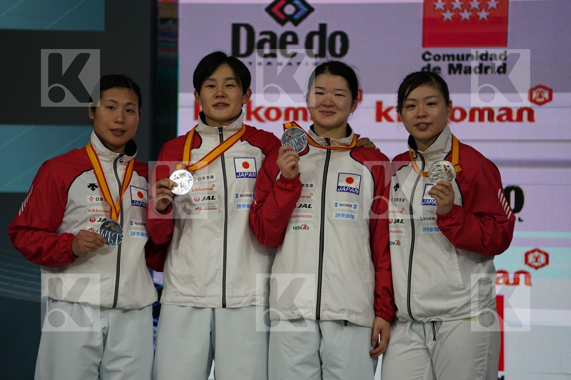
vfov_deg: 6.9
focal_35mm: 200
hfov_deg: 10.3
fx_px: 3172
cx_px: 286
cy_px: 190
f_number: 2.8
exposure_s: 1/250
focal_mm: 200
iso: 640
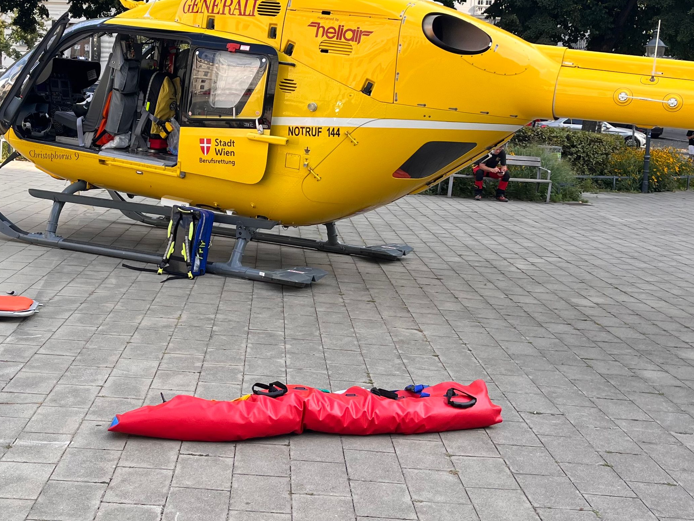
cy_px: 161
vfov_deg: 28.9
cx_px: 258
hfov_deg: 37.9
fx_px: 1002
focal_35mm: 50
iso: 50
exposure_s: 1/935
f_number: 1.6
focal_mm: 5.1
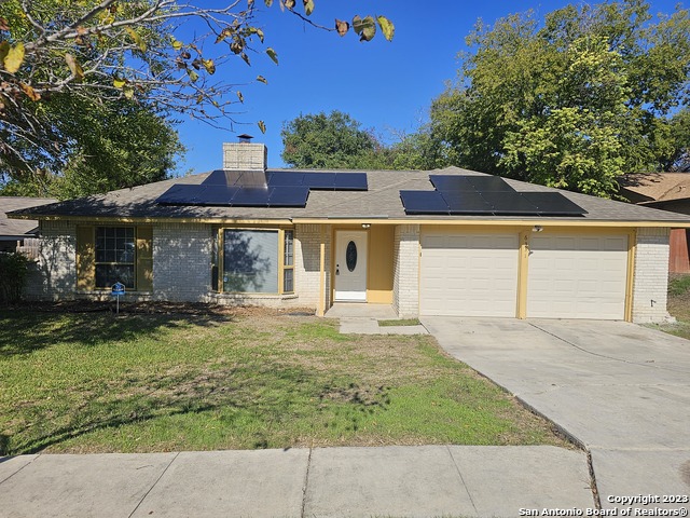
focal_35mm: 23
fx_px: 458
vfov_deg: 58.9
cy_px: 259
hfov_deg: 73.9
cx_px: 345
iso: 12
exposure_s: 1/1654
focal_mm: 6.3
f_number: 1.7
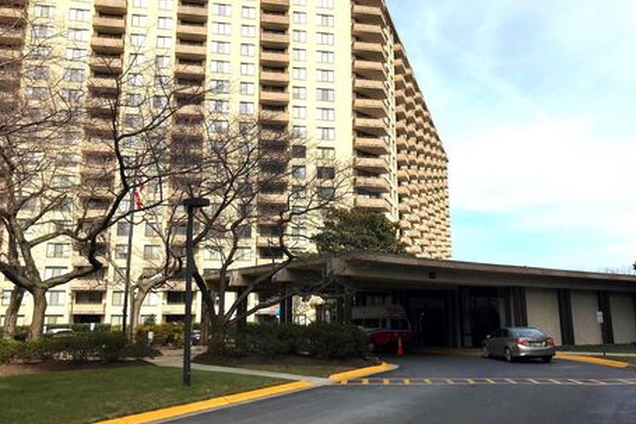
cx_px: 309
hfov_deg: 58.7
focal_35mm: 32
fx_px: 565
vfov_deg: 41.1
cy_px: 204
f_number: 1.8
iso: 20
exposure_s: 1/2083
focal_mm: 3.99
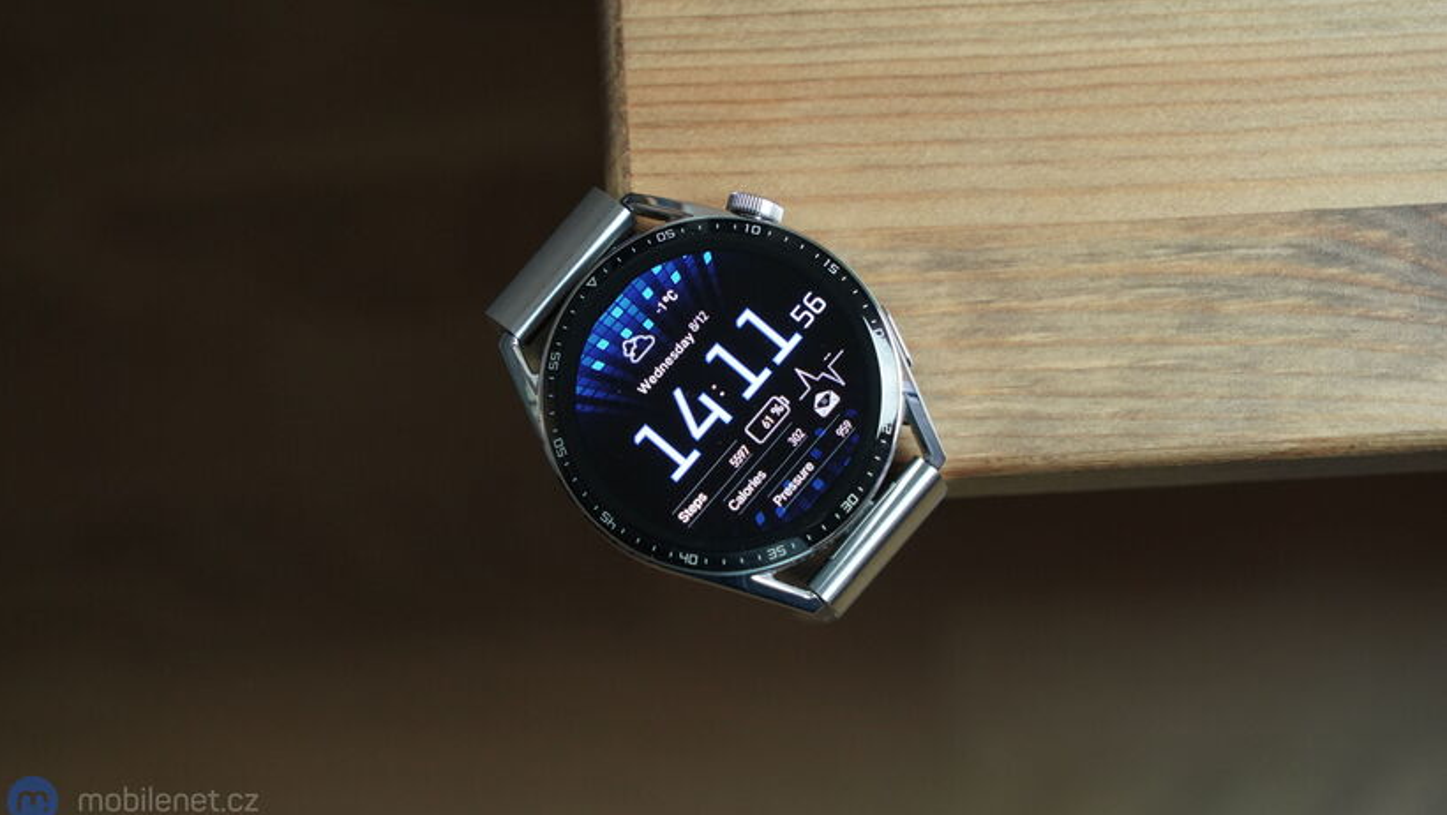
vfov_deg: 16.3
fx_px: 2840
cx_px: 718
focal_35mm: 74
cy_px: 360
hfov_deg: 28.6
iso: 2500
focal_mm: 70
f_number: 6.3
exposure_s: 1/160
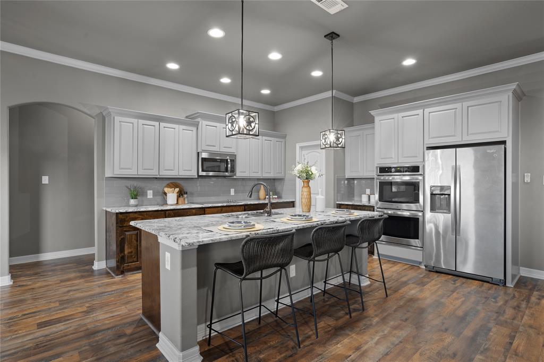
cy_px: 181
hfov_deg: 90.0
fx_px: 272
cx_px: 272
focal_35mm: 18
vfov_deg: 67.3
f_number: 8
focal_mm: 18
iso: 250
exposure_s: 1
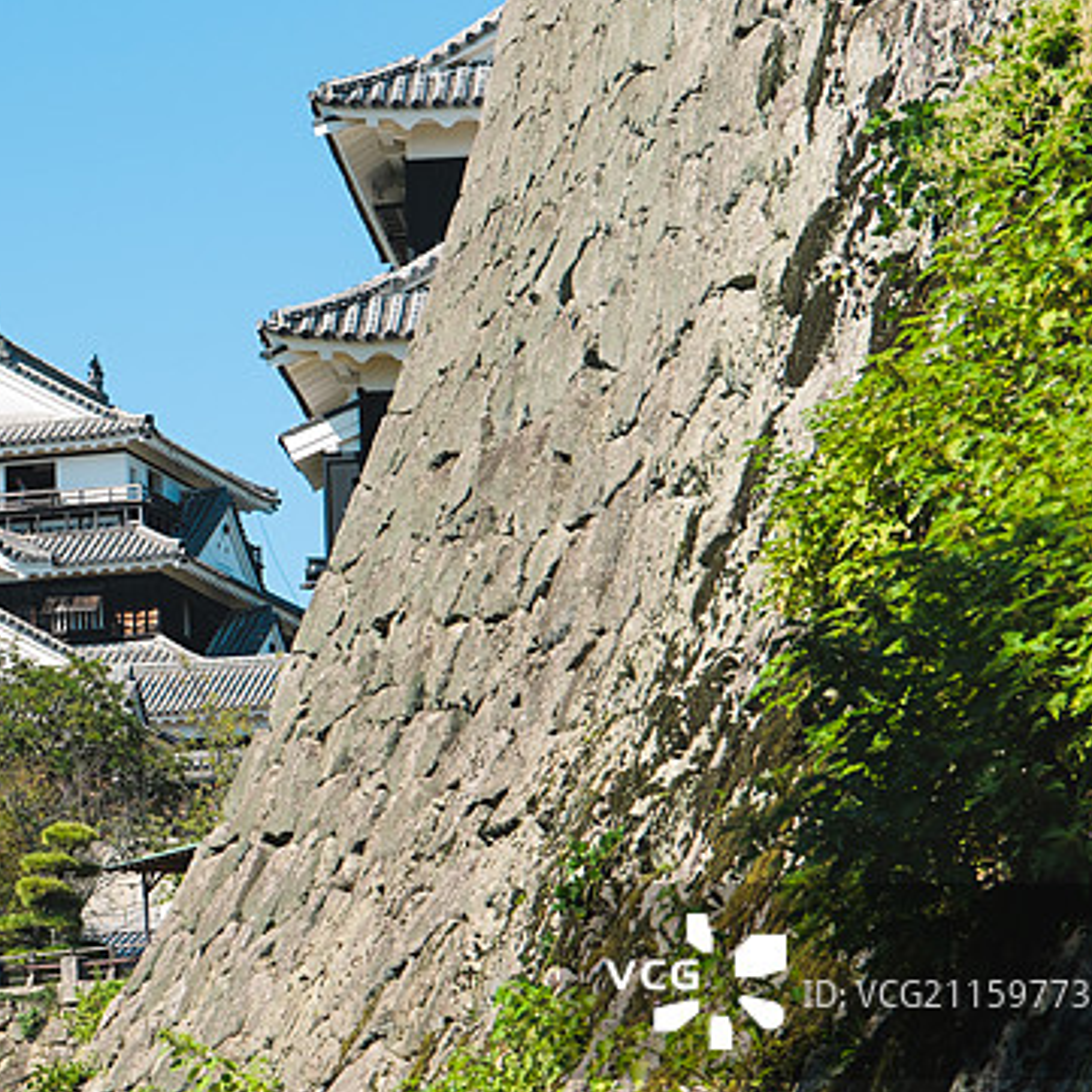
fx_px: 6389
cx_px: 24
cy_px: 606
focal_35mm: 179
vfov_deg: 9.8
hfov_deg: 9.7
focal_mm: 63.4
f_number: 5.6
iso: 125
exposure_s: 1/450
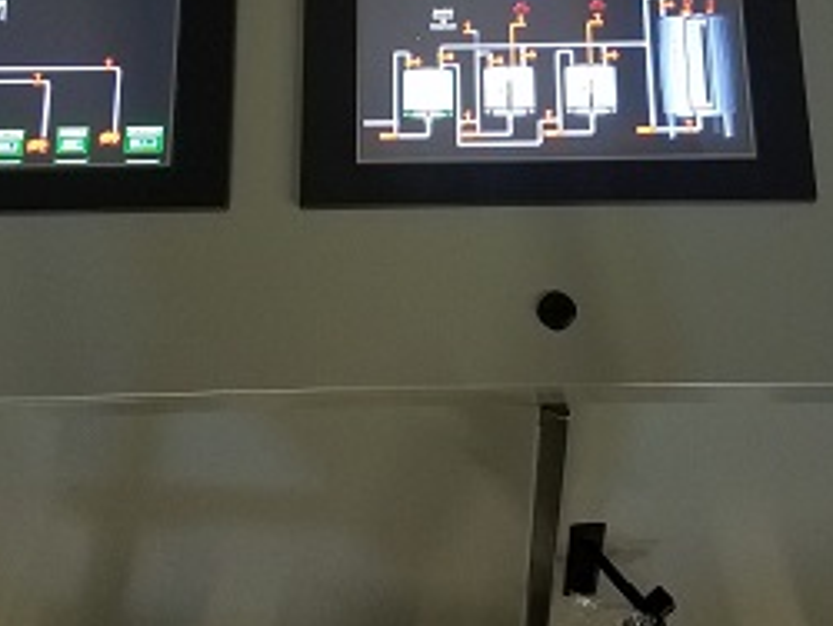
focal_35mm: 52
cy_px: 112
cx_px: 483
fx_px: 1253
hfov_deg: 36.7
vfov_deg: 27.4
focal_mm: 4.2
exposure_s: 1/15
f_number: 1.7
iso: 200
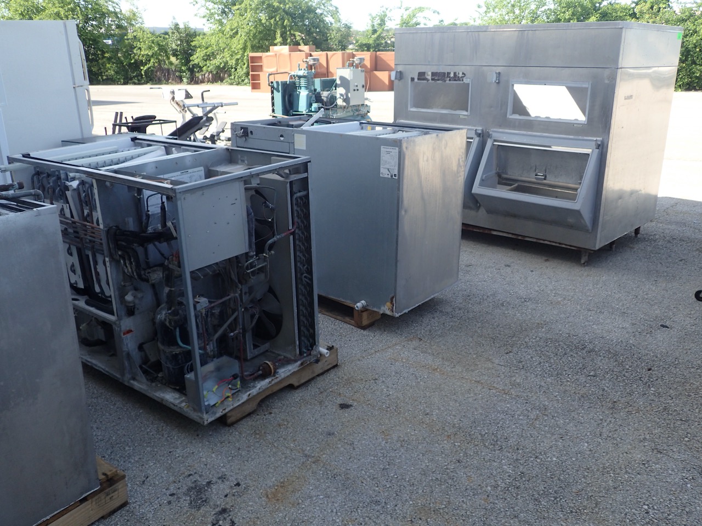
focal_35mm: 30
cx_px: 351
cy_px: 263
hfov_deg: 60.0
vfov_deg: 46.8
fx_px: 608
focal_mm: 5.5
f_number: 2.3
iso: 100
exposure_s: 1/640
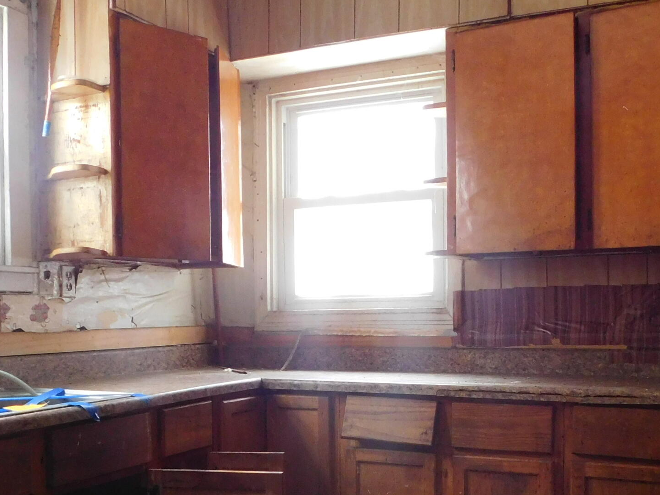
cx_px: 376
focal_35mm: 48
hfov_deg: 39.6
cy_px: 344
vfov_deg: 30.0
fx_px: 915
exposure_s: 1/25
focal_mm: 4
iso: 400
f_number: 3
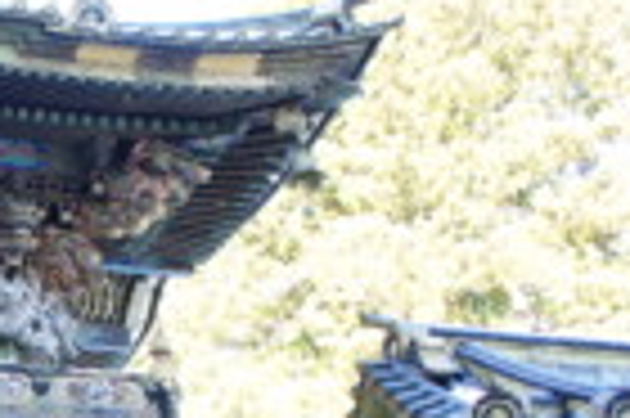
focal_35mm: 102
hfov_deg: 18.8
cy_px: 447
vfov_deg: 13.2
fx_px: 1776
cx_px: -162
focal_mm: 21
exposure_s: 1/30
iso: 200
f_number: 4
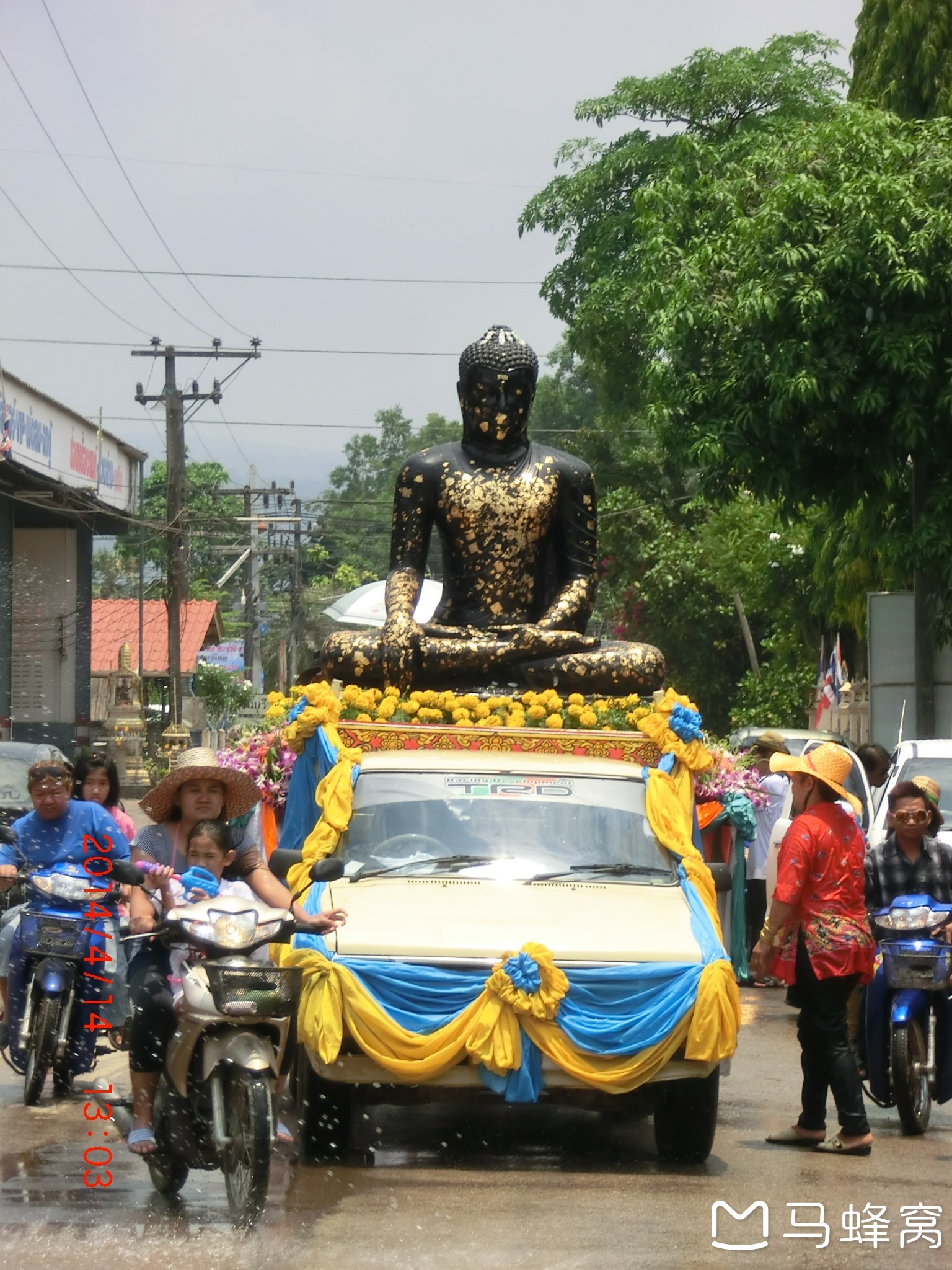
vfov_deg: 11.9
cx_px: 476
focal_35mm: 166
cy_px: 635
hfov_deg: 8.9
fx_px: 6087
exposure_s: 1/400
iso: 80
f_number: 5.9
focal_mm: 29.44
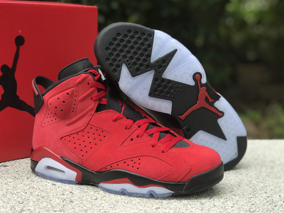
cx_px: 140
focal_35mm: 59
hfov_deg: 32.7
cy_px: 109
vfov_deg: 24.8
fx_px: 484
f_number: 2.8
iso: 20
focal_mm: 6.6
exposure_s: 1/172
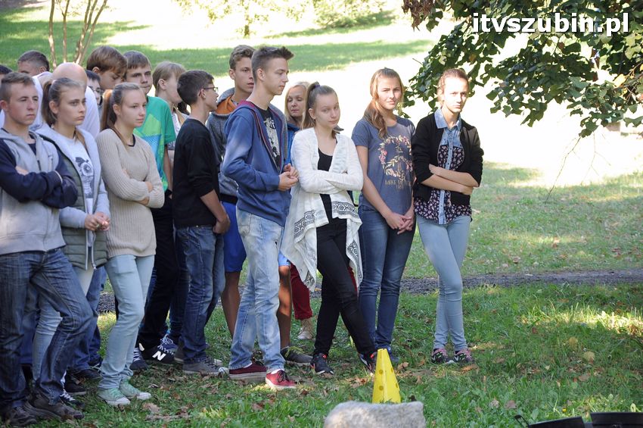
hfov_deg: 13.1
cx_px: 322
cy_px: 214
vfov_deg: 8.7
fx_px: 2810
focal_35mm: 158
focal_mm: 105
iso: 400
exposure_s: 1/80
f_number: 5.6
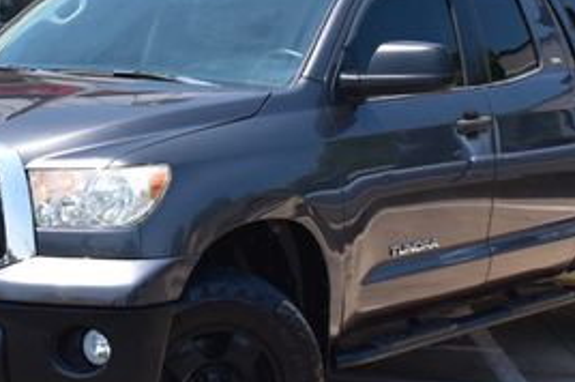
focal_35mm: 111
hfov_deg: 18.4
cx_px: 200
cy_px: 71
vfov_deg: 12.2
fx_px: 1774
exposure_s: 1/400
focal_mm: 31
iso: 400
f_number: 11
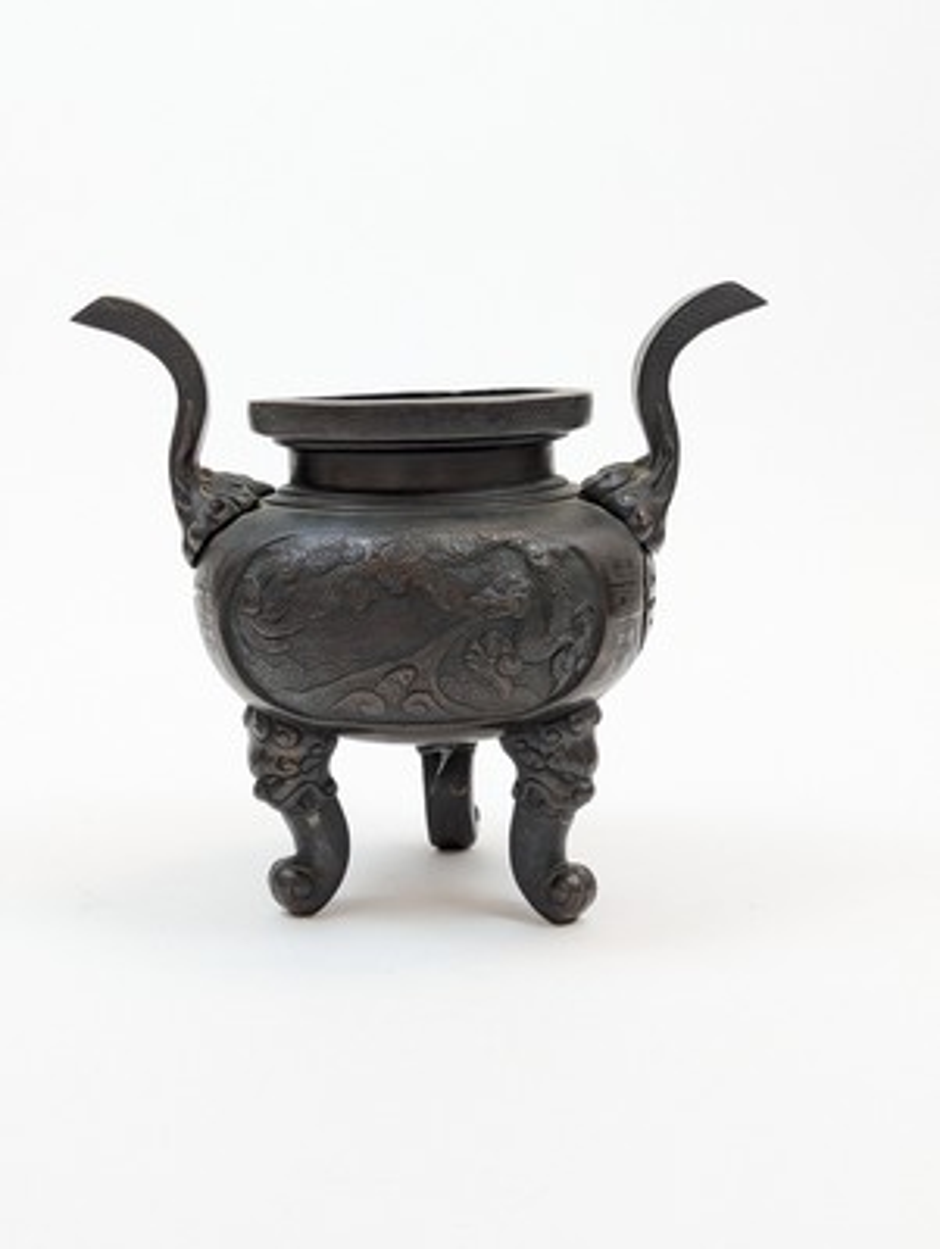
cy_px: 624
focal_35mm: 48
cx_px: 470
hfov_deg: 30.3
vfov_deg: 39.6
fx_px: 1734
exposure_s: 1/99.9
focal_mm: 6.81
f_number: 1.85
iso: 100
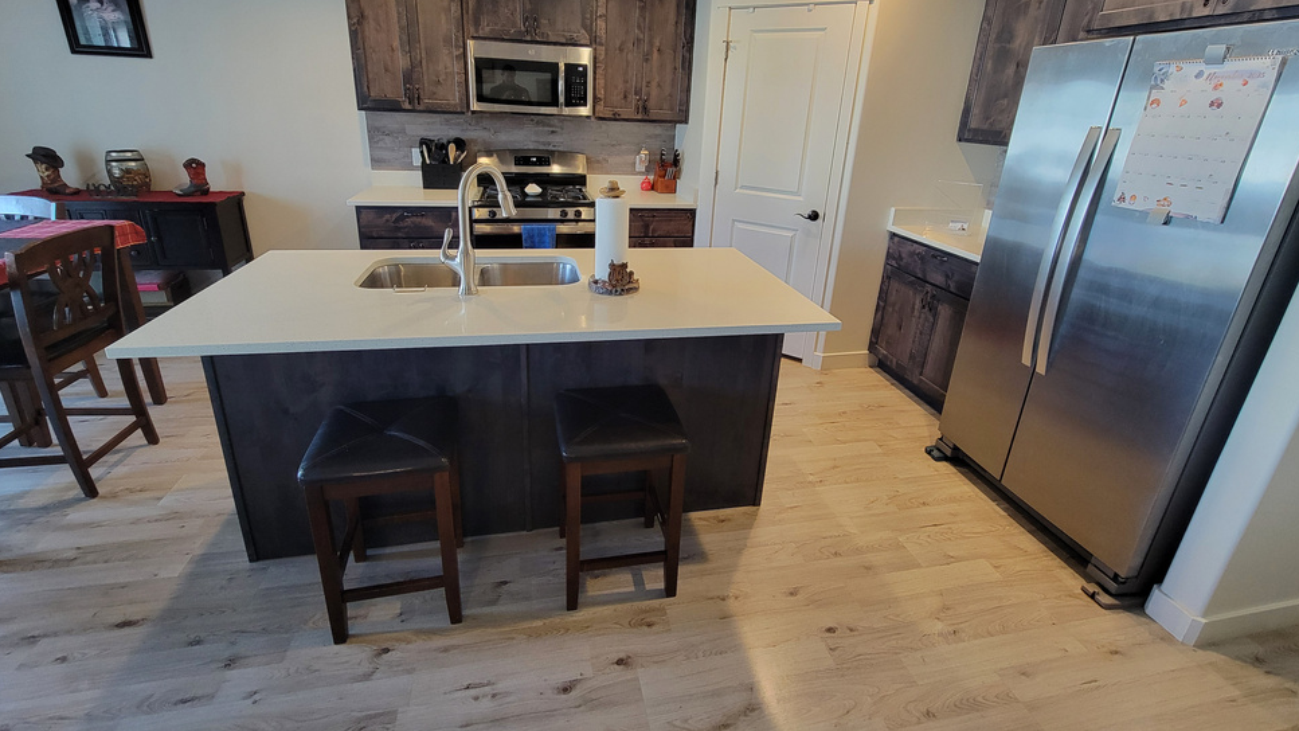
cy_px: 304
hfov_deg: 103.0
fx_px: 517
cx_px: 639
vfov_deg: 70.0
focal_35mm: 15
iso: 320
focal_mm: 2.2
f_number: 2.2
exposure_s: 1/60
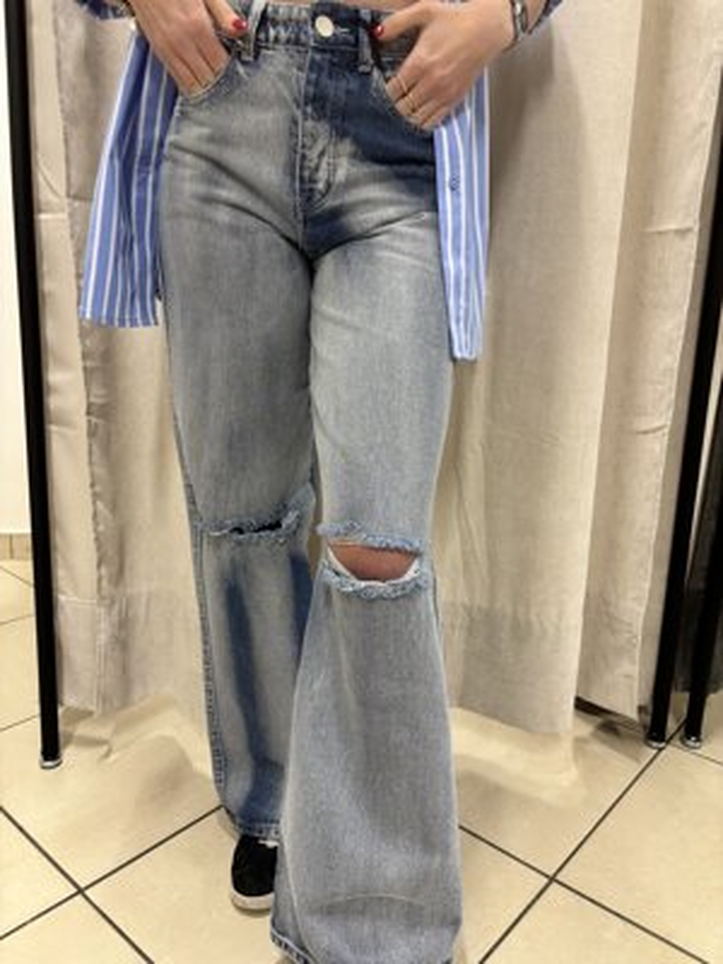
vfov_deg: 67.3
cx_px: 362
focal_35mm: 26
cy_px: 482
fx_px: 724
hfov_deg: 53.1
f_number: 1.6
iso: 100
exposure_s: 1/50
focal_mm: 5.96
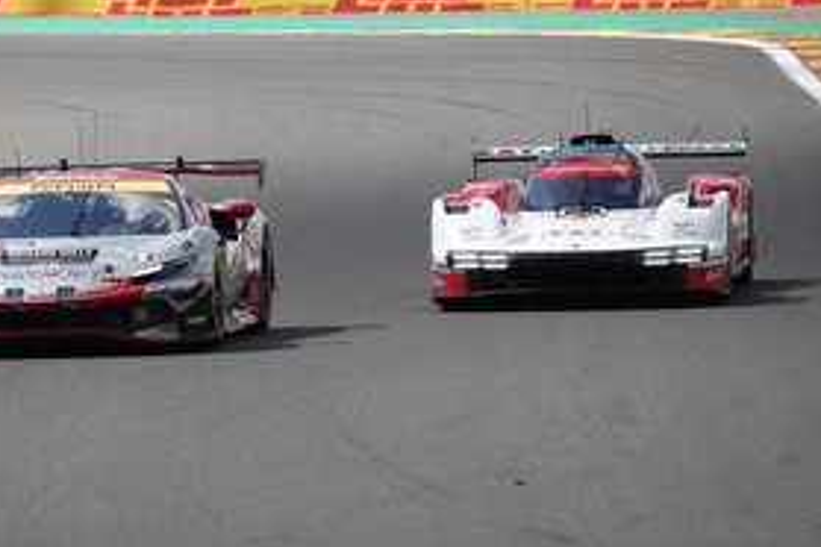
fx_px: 16829
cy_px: 291
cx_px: 356
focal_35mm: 738
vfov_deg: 1.9
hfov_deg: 2.8
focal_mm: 167.98
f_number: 4
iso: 100
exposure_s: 1/800
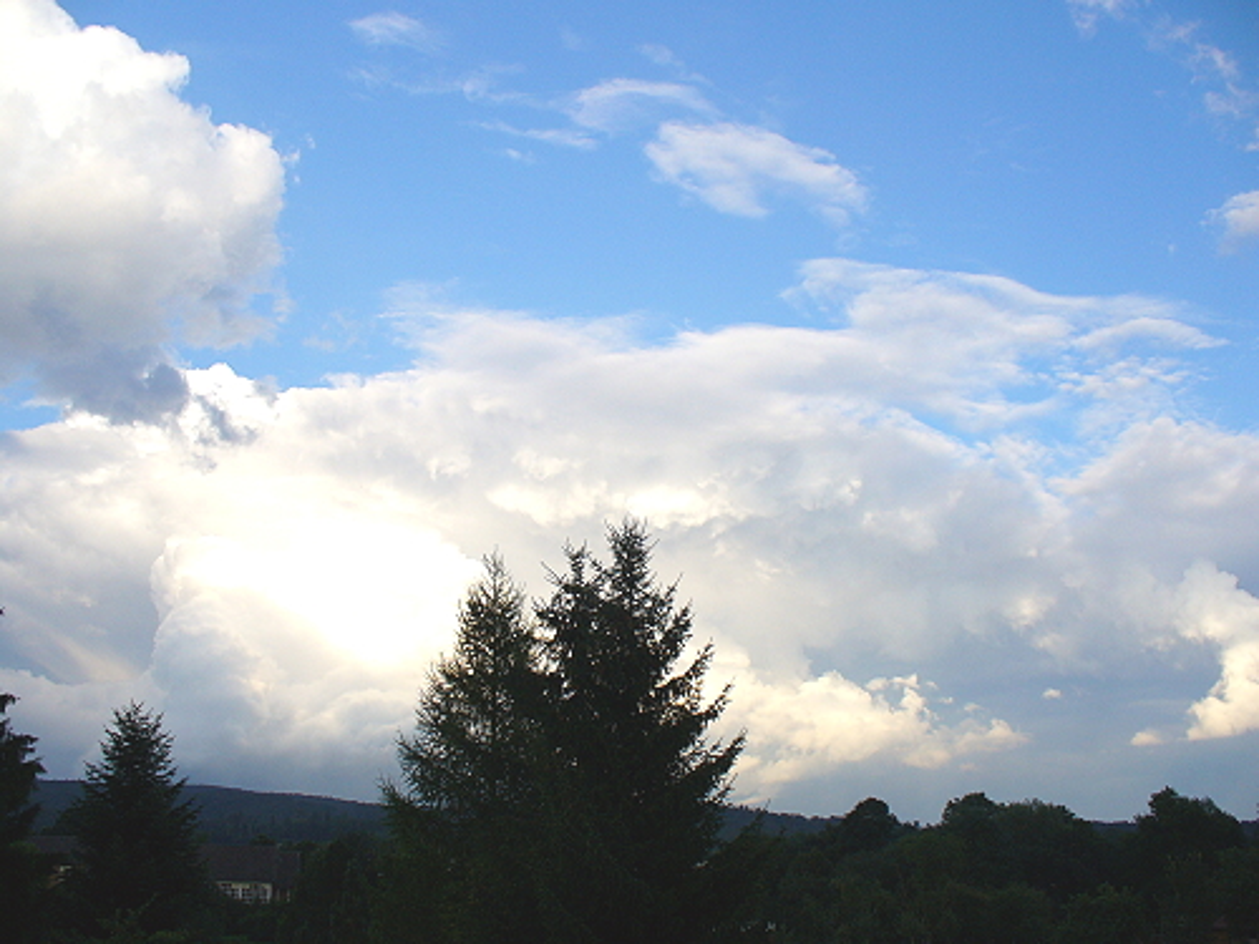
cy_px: 472
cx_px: 630
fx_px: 1346
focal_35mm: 37
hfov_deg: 50.1
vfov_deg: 38.7
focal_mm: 6.1
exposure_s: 1/200
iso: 80
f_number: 5.6
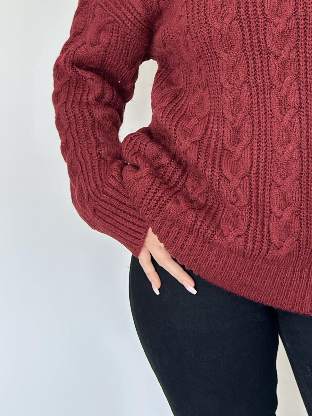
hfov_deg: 14.7
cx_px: 308
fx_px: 1190
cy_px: 1
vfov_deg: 19.3
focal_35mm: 99
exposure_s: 1/82
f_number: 1.78
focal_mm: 6.86
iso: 125
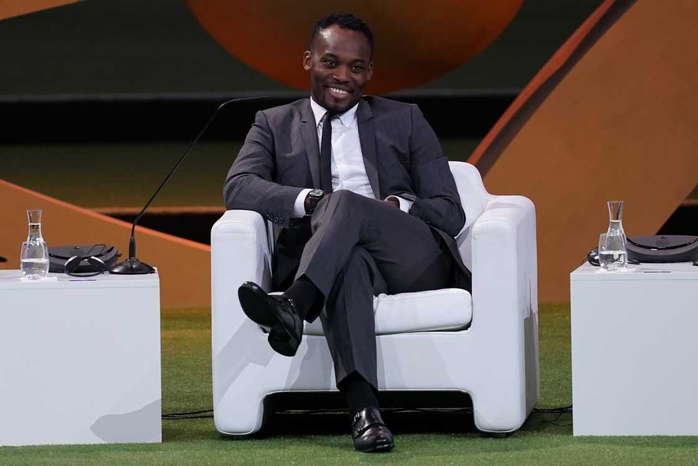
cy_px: 233
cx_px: 349
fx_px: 7756
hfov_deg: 5.2
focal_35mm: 400
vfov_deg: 3.4
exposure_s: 1/320
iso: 1000
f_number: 2.8
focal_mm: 400
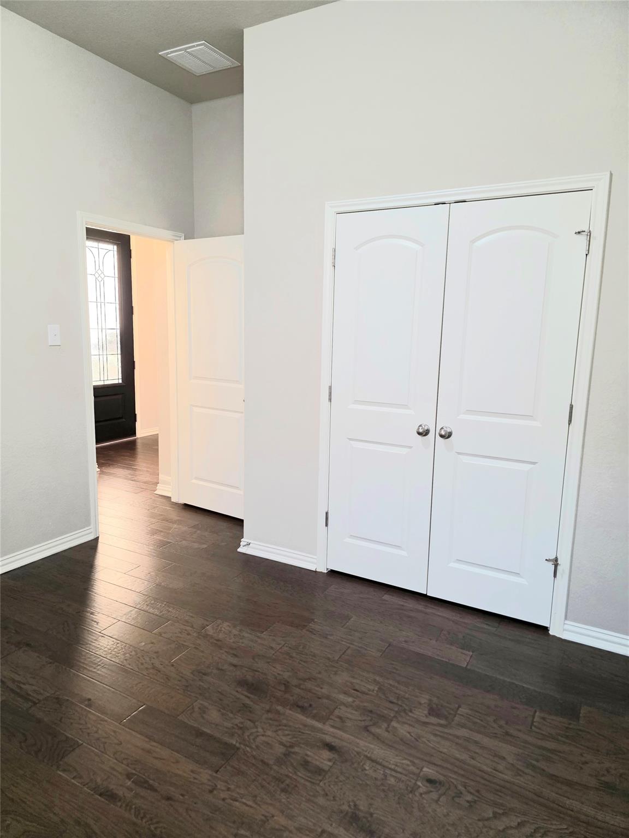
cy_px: 419
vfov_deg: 73.9
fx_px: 557
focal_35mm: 23
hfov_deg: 58.9
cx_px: 314
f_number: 1.7
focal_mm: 6.3
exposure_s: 1/120
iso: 500
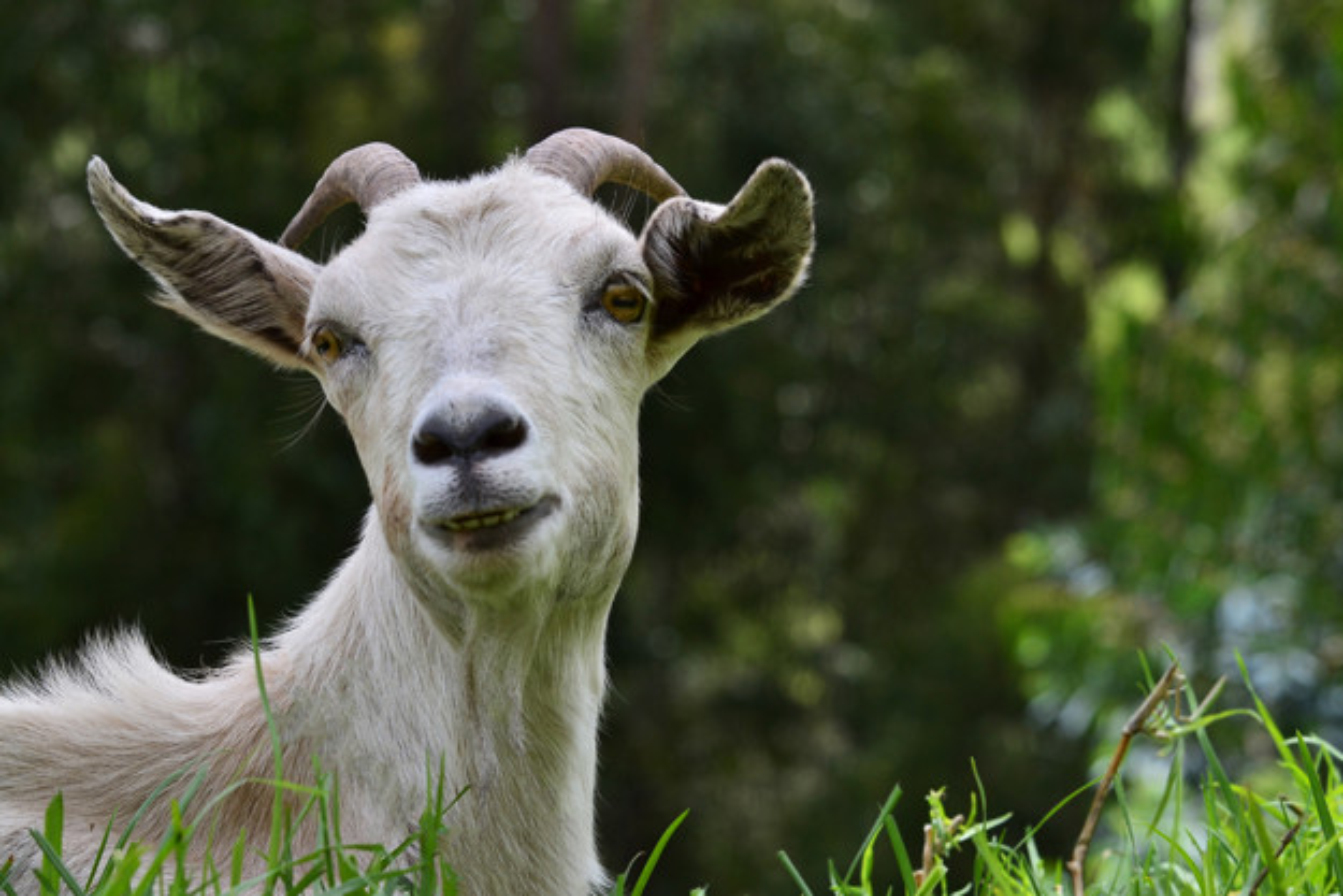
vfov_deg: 9.2
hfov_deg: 13.7
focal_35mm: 150
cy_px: 448
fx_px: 5597
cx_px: 672
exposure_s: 1/640
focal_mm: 100
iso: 400
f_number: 9
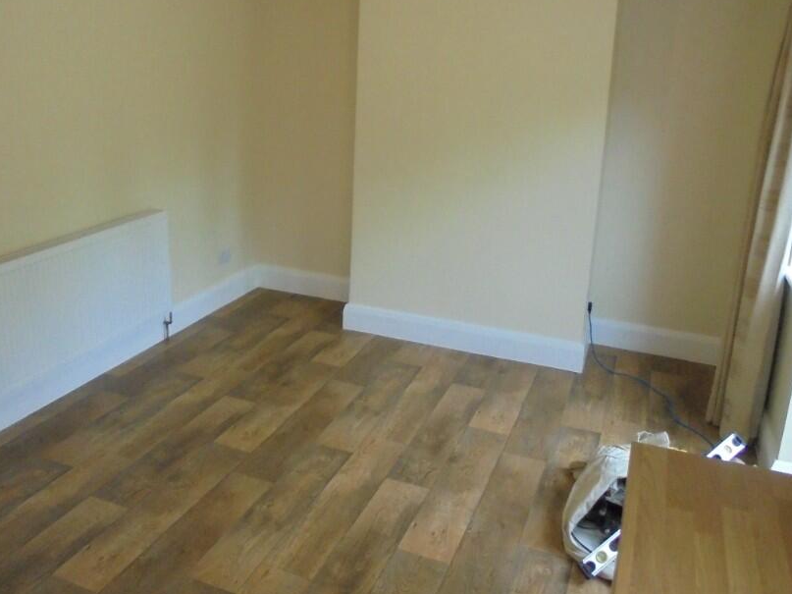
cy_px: 239
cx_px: 340
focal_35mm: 33
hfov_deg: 55.2
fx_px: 755
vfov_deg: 42.7
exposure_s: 1/250
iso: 640
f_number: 3.5
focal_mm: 4.6
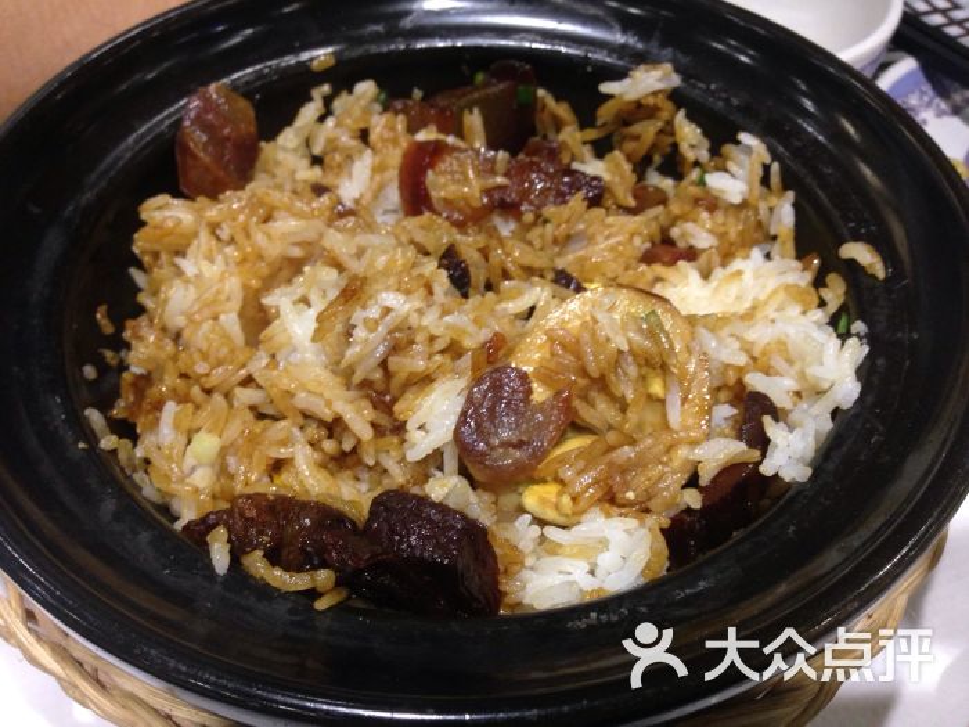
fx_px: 924
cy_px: 364
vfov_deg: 42.9
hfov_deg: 55.4
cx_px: 484
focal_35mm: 33
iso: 200
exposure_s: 1/20
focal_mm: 4.12
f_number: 2.4
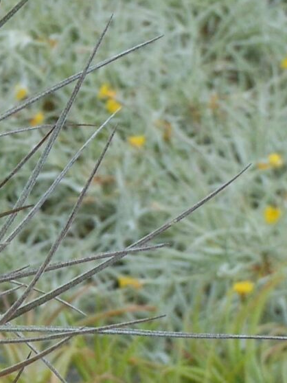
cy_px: 196
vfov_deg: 11.1
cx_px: -279
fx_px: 1980
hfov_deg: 7.9
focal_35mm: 179
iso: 80
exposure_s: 1/160
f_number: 4.3
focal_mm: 6.9
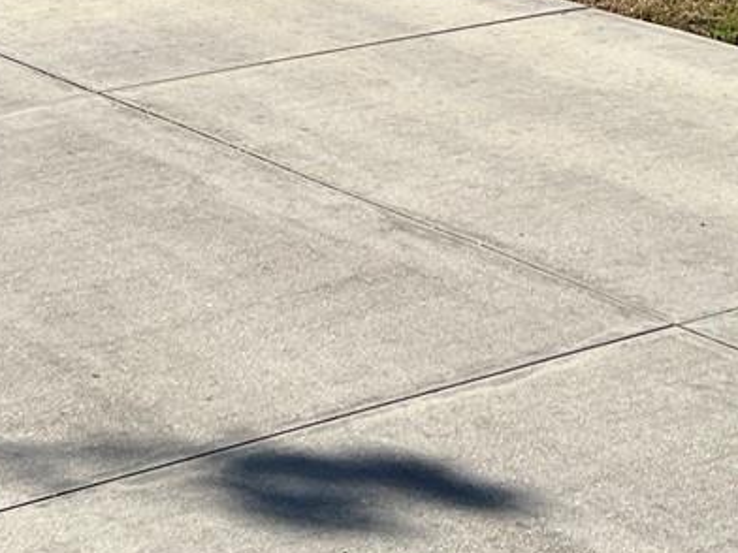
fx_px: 2260
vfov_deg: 12.4
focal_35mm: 106
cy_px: -521
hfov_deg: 18.5
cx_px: 275
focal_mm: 5.7
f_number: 1.5
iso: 50
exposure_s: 1/5319
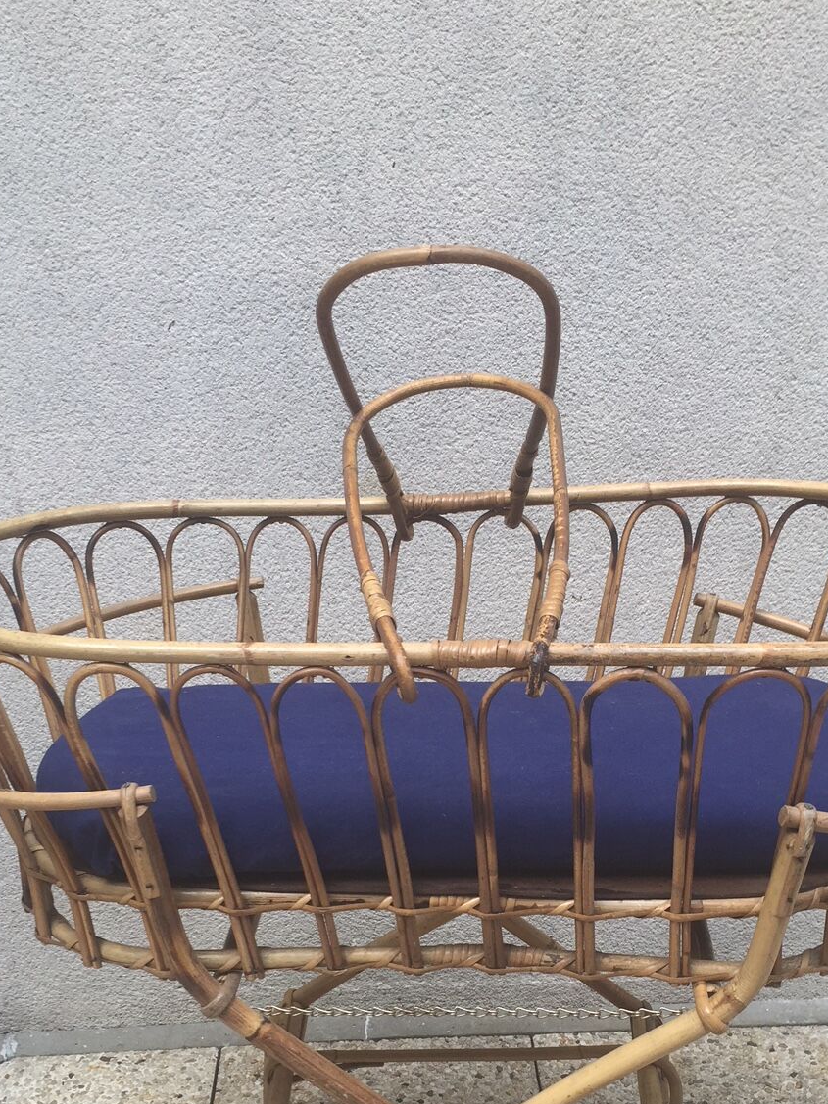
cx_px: 463
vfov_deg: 43.8
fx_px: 1340
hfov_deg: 34.3
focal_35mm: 42
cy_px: 781
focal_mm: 4.15
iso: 32
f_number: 2.2
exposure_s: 1/100
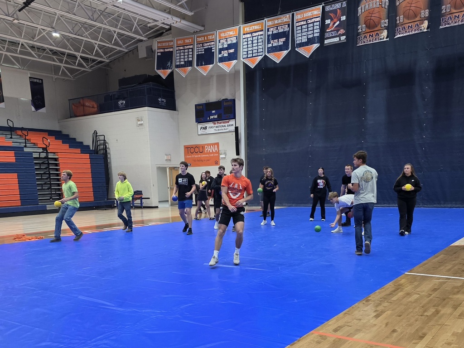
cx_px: 232
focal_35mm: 23
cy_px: 174
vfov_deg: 58.9
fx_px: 308
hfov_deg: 73.9
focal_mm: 6.3
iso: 160
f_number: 1.7
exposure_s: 1/120
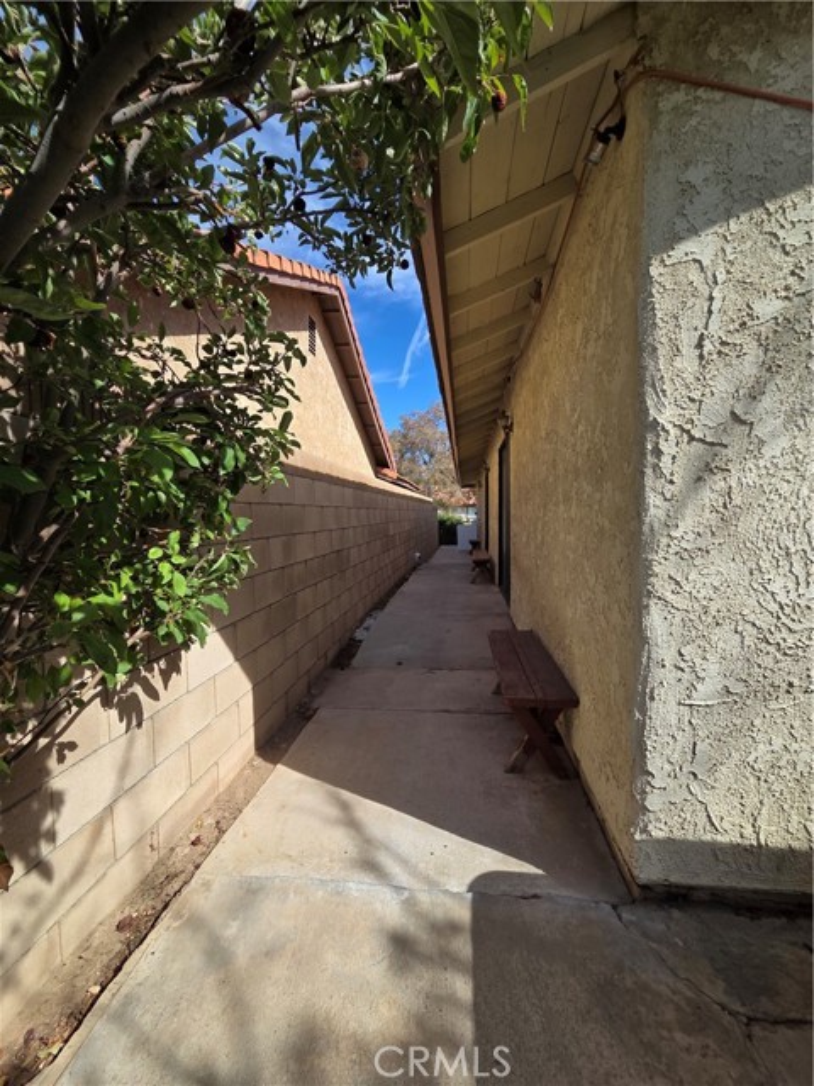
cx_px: 407
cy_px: 543
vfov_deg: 106.2
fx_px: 408
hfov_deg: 89.9
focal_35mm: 13
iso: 50
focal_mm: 2.2
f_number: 2.2
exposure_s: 1/1554
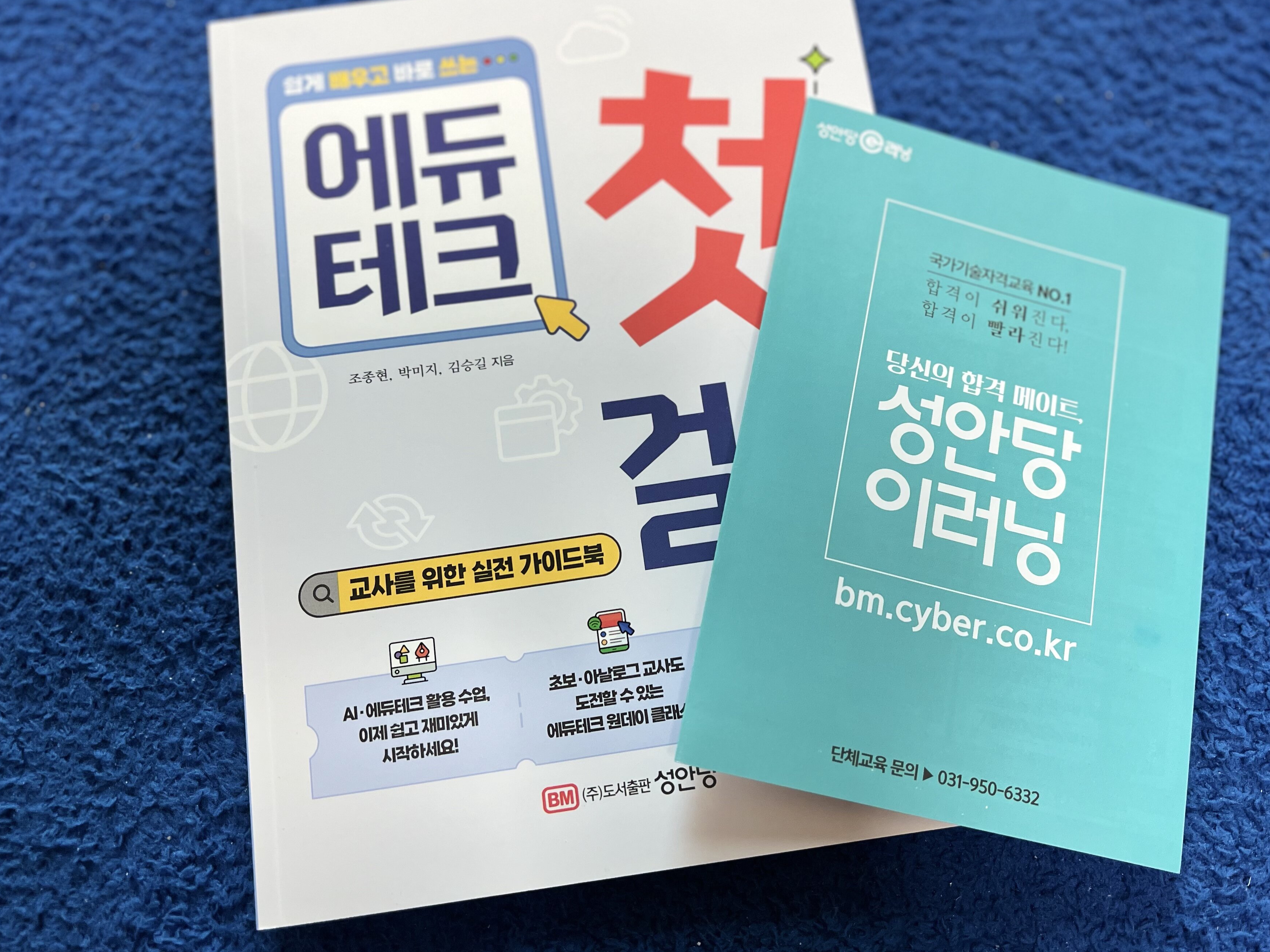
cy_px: 430
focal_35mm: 30
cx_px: 672
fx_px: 1101
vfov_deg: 46.7
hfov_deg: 59.9
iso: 125
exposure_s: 1/121
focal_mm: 5.7
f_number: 1.5
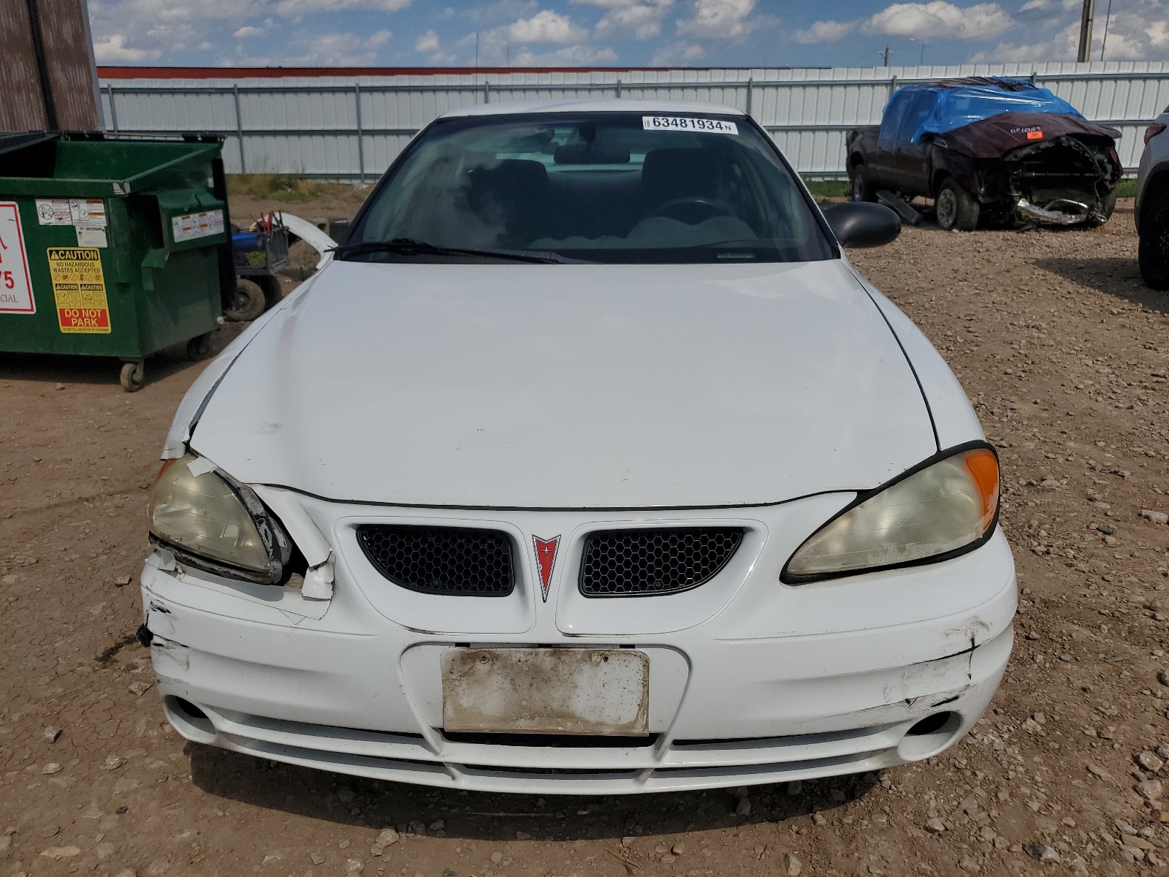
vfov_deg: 53.1
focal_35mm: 26
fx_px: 878
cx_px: 584
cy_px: 438
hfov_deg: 67.3
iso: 52
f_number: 1.5
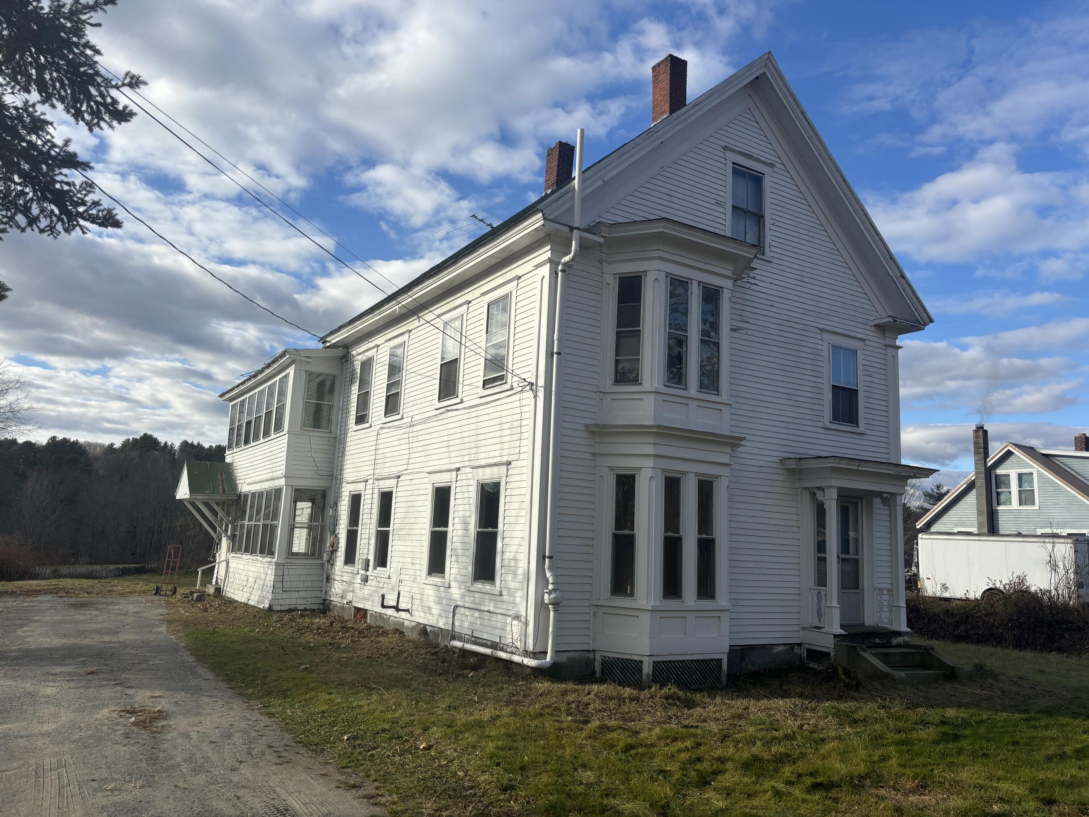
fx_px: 818
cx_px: 544
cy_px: 408
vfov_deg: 53.1
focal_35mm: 26
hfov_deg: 67.3
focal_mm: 5.96
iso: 50
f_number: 1.6
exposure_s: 1/3311
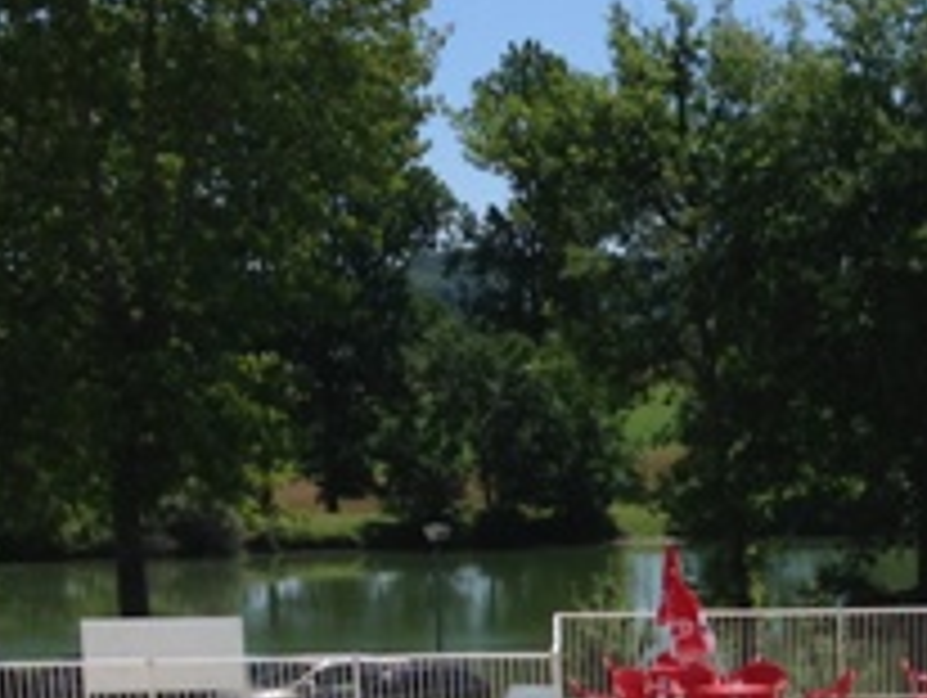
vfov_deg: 11.3
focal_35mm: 128
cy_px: 950
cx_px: 1318
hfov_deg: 14.5
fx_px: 3432
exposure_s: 1/1808
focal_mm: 4.13
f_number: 2.4
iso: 50
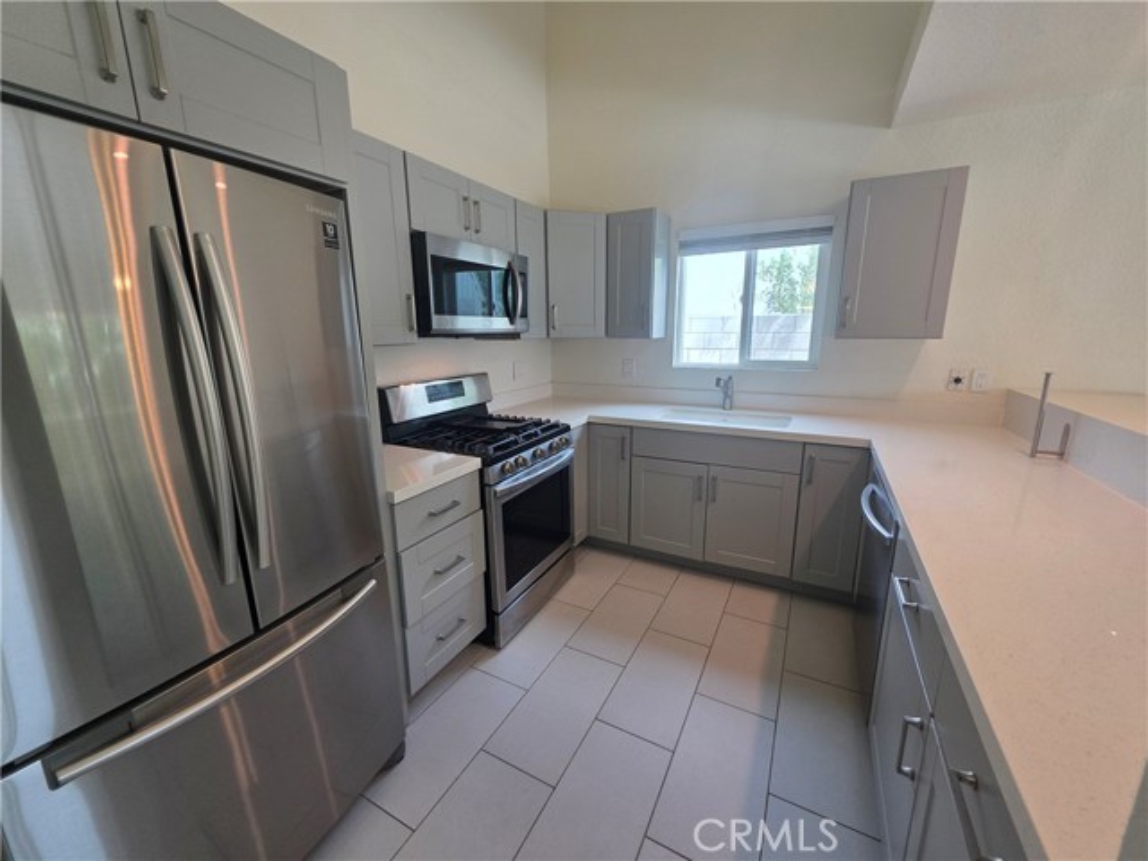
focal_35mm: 13
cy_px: 430
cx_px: 574
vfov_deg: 89.9
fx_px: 431
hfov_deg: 106.2
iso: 80
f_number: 1.9
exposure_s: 1/120
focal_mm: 2.2
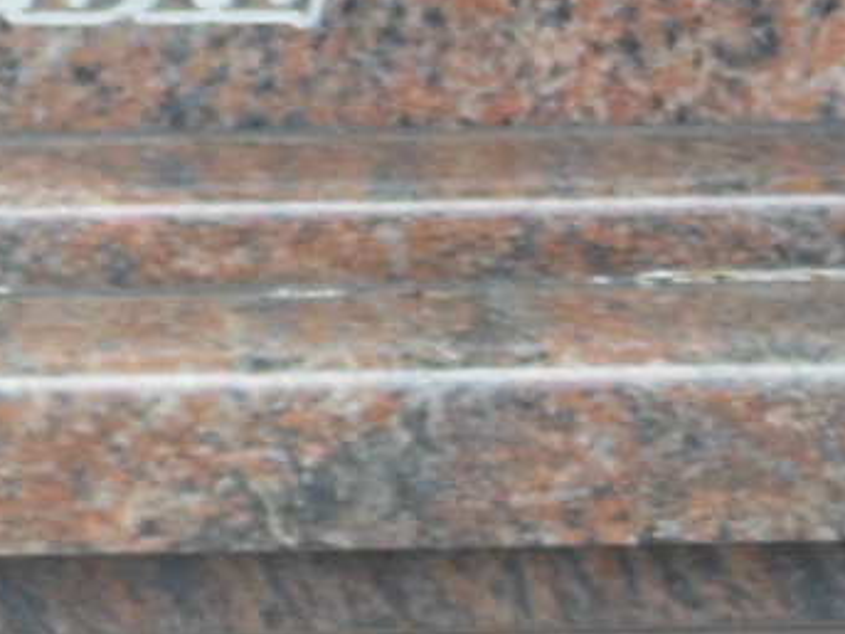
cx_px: -648
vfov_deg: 2.9
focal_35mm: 503
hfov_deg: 3.9
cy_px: -930
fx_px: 12274
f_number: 4.4
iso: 125
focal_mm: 13.6
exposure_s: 1/160
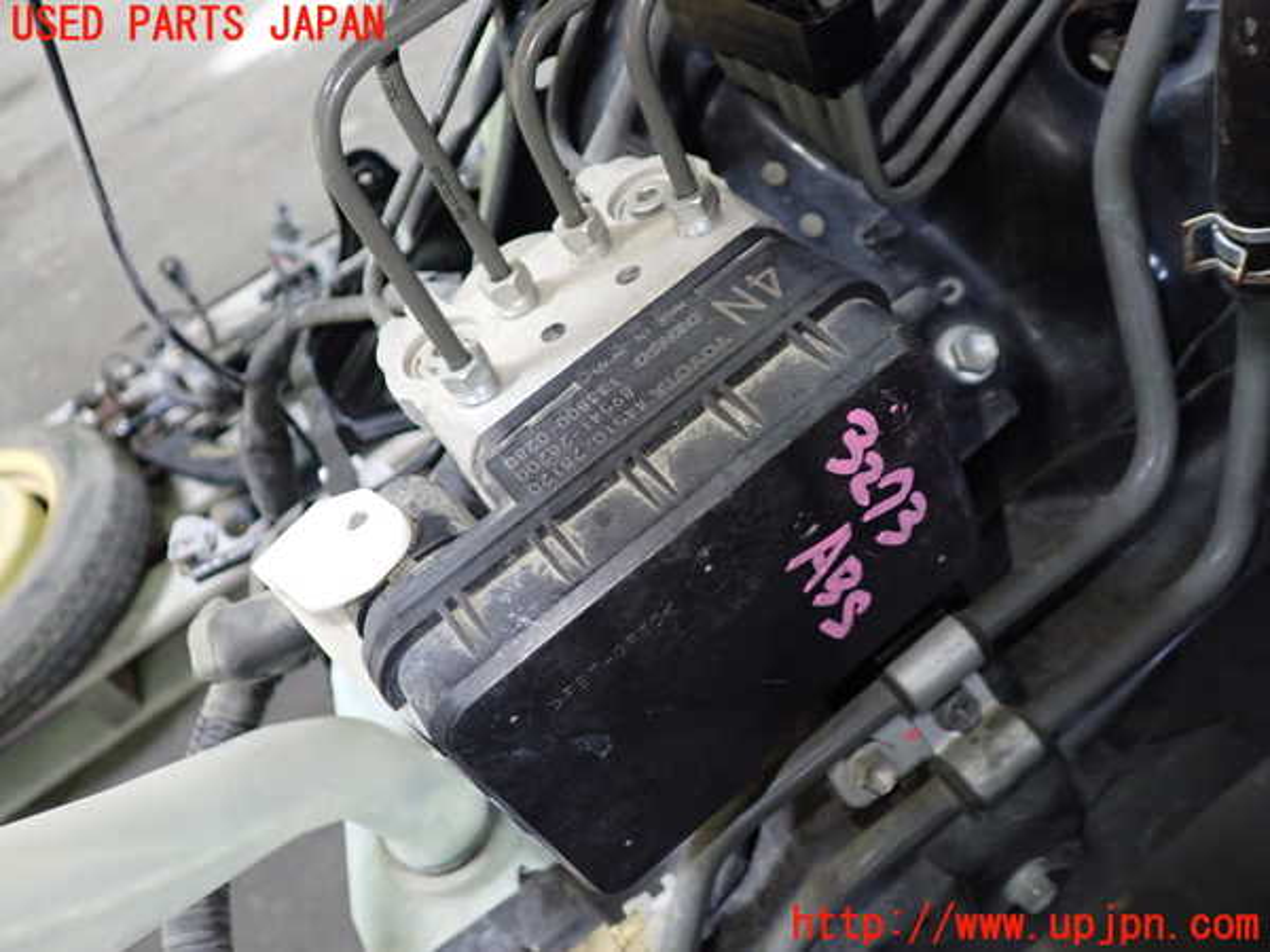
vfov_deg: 46.8
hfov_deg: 60.0
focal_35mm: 30
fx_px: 1101
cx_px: 635
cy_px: 476
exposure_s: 1/30
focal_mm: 5.4
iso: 500
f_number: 2.3
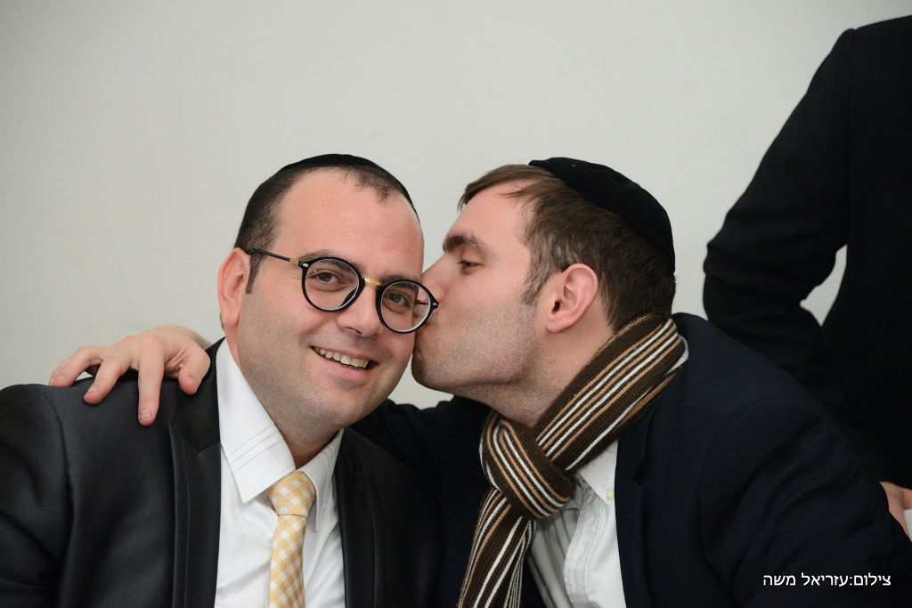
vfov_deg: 12.5
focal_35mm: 110
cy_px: 304
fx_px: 2787
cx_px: 456
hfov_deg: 18.6
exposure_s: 1/100
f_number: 5
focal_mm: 110
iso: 1600
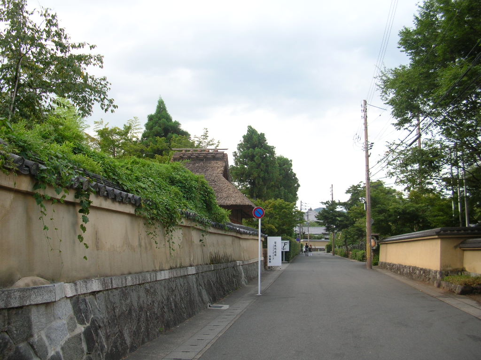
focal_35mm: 35
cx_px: 240
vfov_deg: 40.7
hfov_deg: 52.6
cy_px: 180
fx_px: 486
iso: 50
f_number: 2.8
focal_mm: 5.8
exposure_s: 1/160
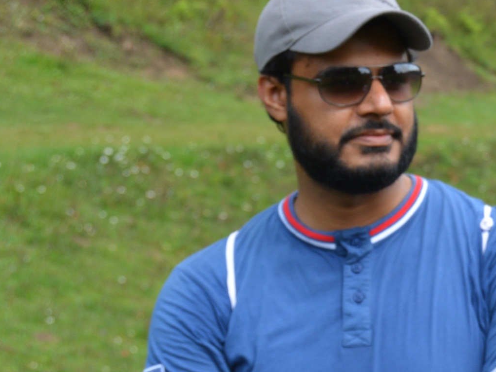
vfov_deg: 8.4
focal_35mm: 177
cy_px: 189
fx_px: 2537
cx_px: 534
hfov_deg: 11.0
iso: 200
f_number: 8
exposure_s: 1/250
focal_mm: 50
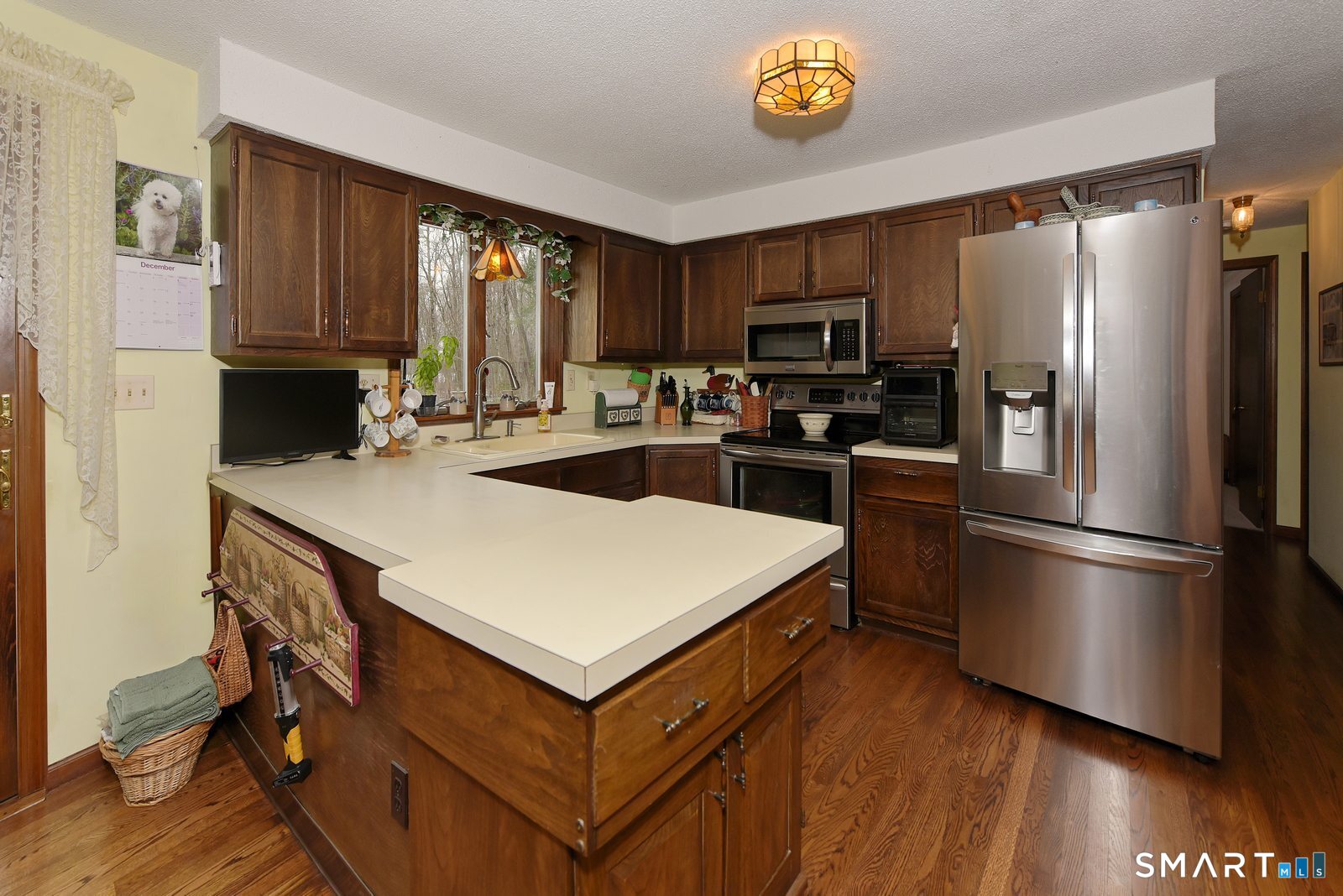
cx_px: 672
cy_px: 448
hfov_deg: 104.2
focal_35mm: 14
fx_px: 522
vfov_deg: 81.3
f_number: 5
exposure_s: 1/200
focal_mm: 14
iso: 200
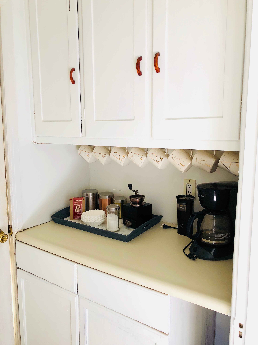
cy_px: 172
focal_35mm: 28
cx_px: 129
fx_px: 278
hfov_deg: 49.7
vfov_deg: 63.4
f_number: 1.8
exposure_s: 1/30
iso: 32
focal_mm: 4
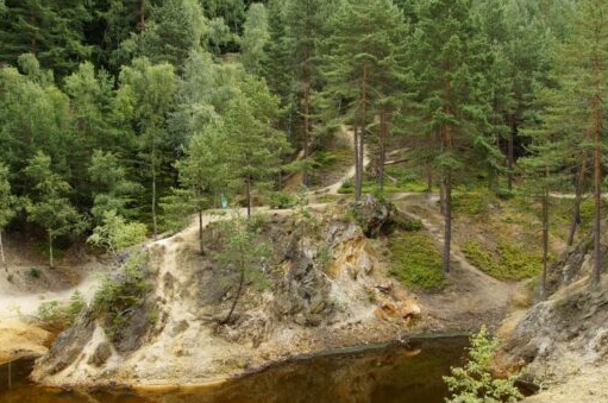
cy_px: 234
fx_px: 624
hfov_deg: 51.9
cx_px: 333
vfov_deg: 35.7
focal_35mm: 37
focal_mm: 18
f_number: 5
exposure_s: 1/100
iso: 100
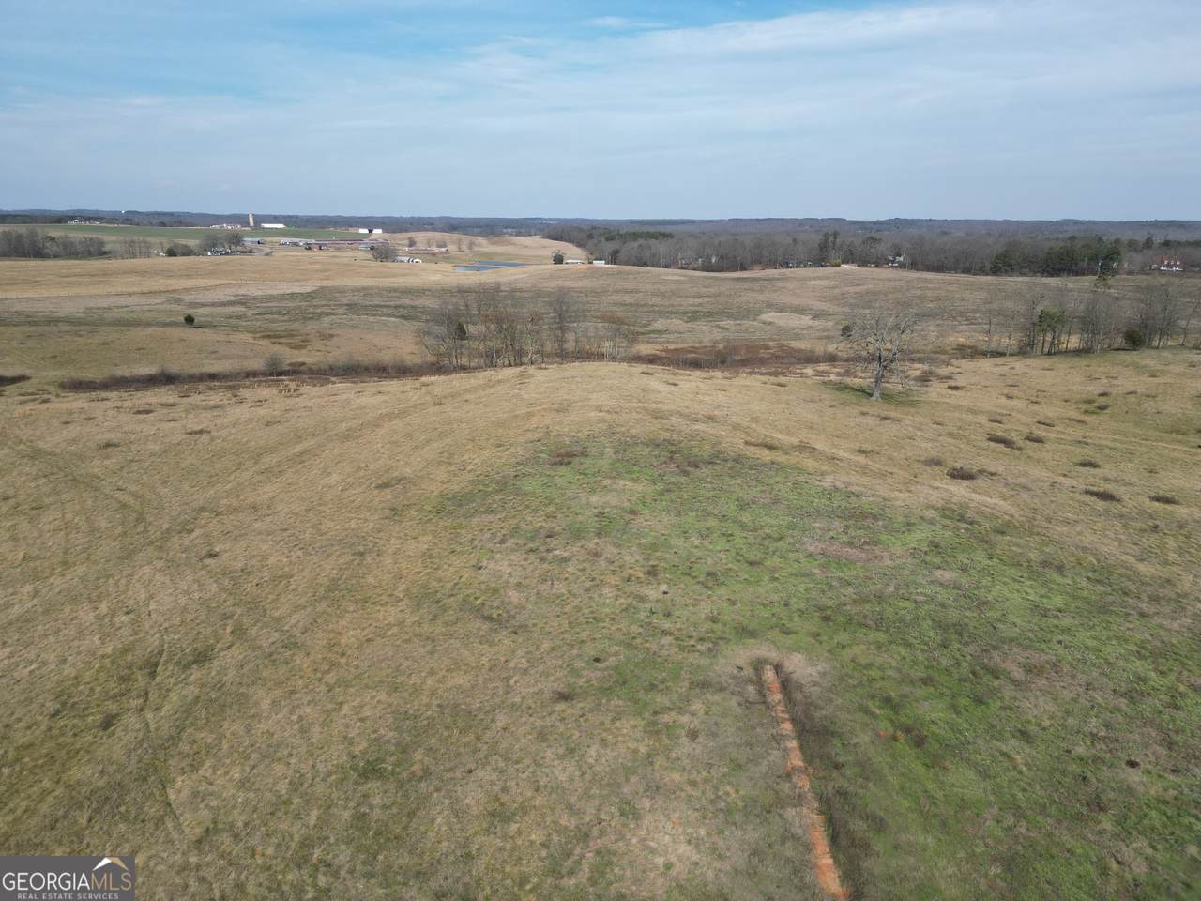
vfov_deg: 56.8
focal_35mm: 24
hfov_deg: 71.6
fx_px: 833
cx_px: 600
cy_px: 450
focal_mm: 6.72
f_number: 1.7
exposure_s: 1/2500
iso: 100
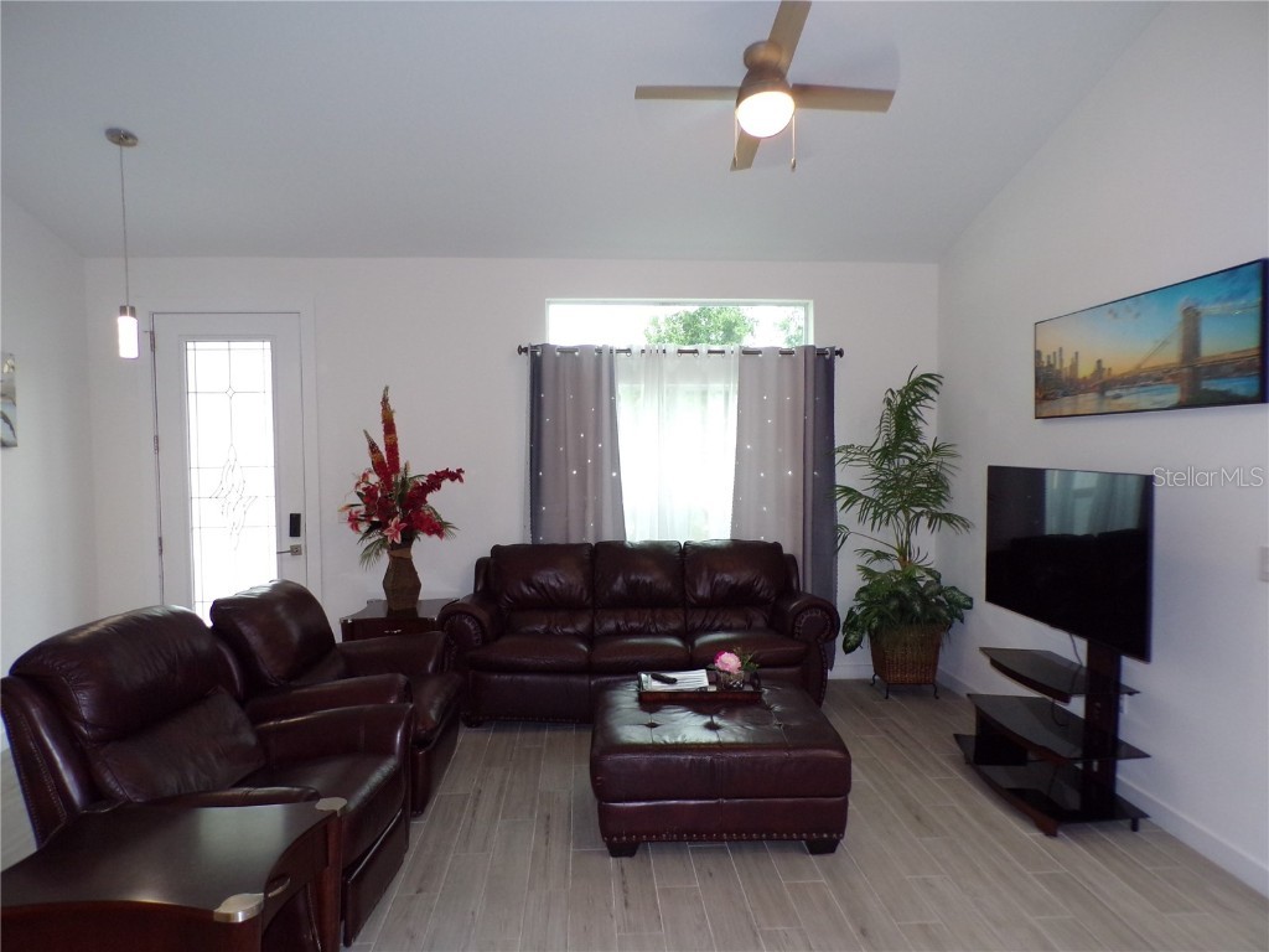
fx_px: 880
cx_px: 634
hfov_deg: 71.6
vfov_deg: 56.8
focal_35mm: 24
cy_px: 476
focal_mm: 4.3
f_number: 3
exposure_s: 1/34
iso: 200
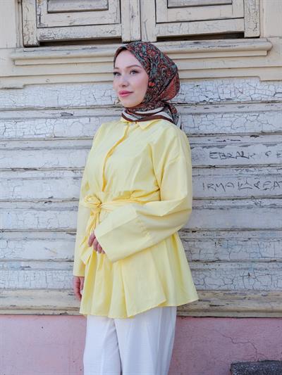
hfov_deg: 26.6
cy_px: 188
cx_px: 141
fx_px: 597
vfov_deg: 34.9
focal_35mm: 55
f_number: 7.1
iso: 320
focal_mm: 70
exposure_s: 1/180
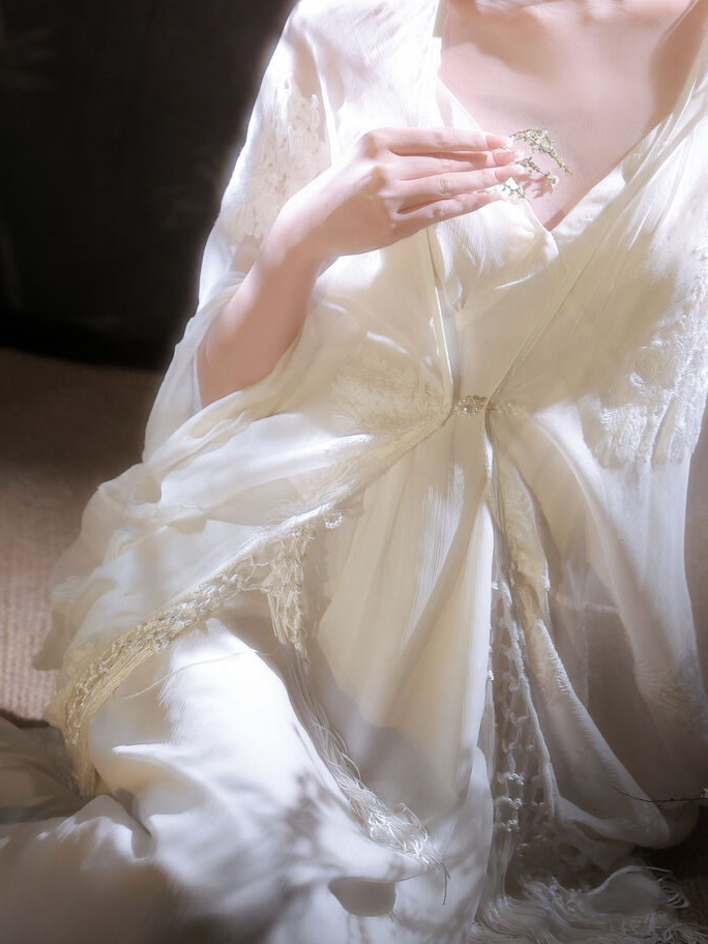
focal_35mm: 131
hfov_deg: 11.3
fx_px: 3572
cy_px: 248
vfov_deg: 15.0
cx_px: 584
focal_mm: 70
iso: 2000
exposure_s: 1/100
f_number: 2.8
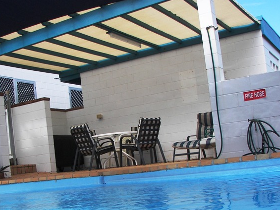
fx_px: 413
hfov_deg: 37.4
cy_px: 138
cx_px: 120
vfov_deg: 28.4
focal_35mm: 51
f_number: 2.8
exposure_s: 1/400
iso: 50
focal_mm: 6
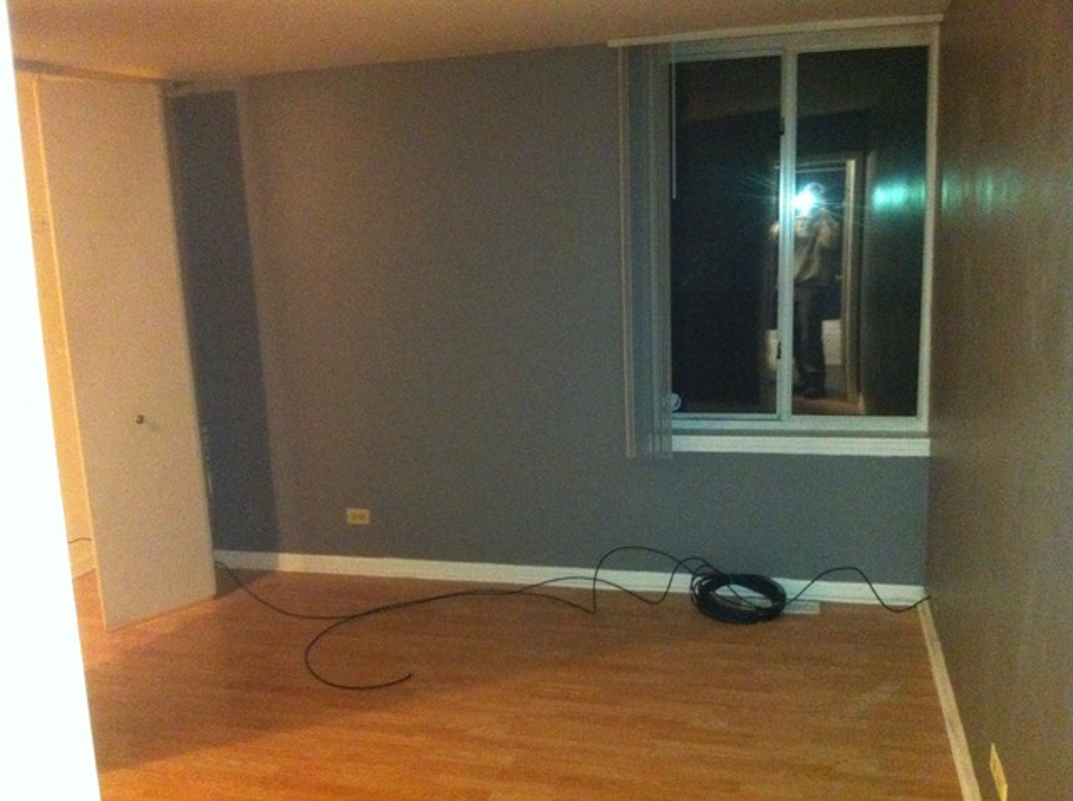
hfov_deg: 52.7
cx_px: 536
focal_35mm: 35
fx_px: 1083
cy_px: 400
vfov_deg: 40.6
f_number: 2.8
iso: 1000
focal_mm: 3.85
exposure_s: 1/15
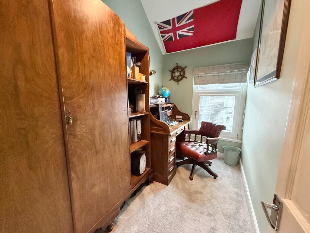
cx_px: 155
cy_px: 116
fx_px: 125
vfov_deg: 85.7
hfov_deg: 102.1
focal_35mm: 14
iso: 500
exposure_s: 1/100
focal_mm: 2.22
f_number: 2.2
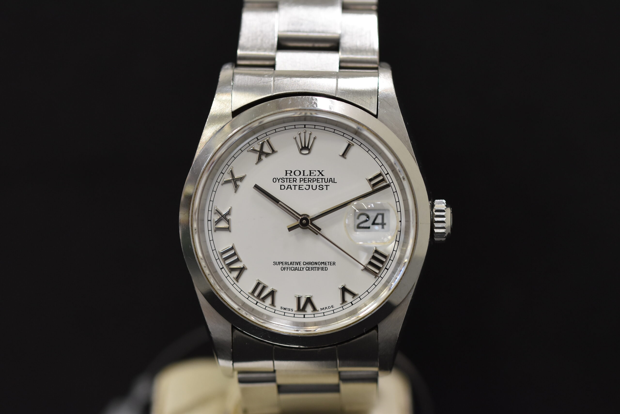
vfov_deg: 10.2
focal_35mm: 135
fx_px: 2327
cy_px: 207
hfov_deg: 15.2
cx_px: 310
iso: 800
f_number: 5
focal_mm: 90
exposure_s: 1/125
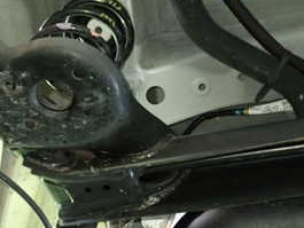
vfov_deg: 21.6
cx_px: 106
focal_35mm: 68
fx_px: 597
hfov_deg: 28.4
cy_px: 105
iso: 800
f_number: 2.3
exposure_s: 1/20
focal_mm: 5.4
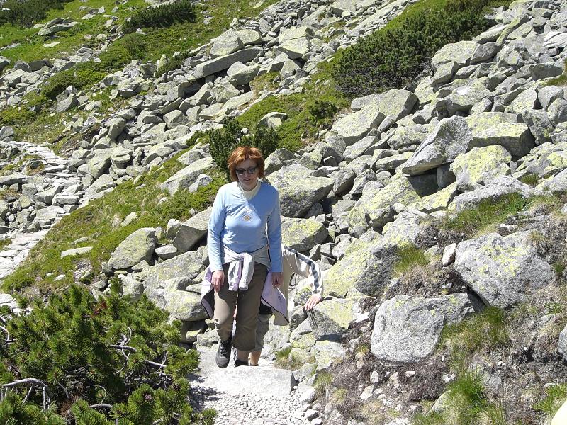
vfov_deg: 37.7
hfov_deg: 49.0
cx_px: 284
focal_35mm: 38
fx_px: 622
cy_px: 212
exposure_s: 1/400
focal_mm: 6.3
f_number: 4.4
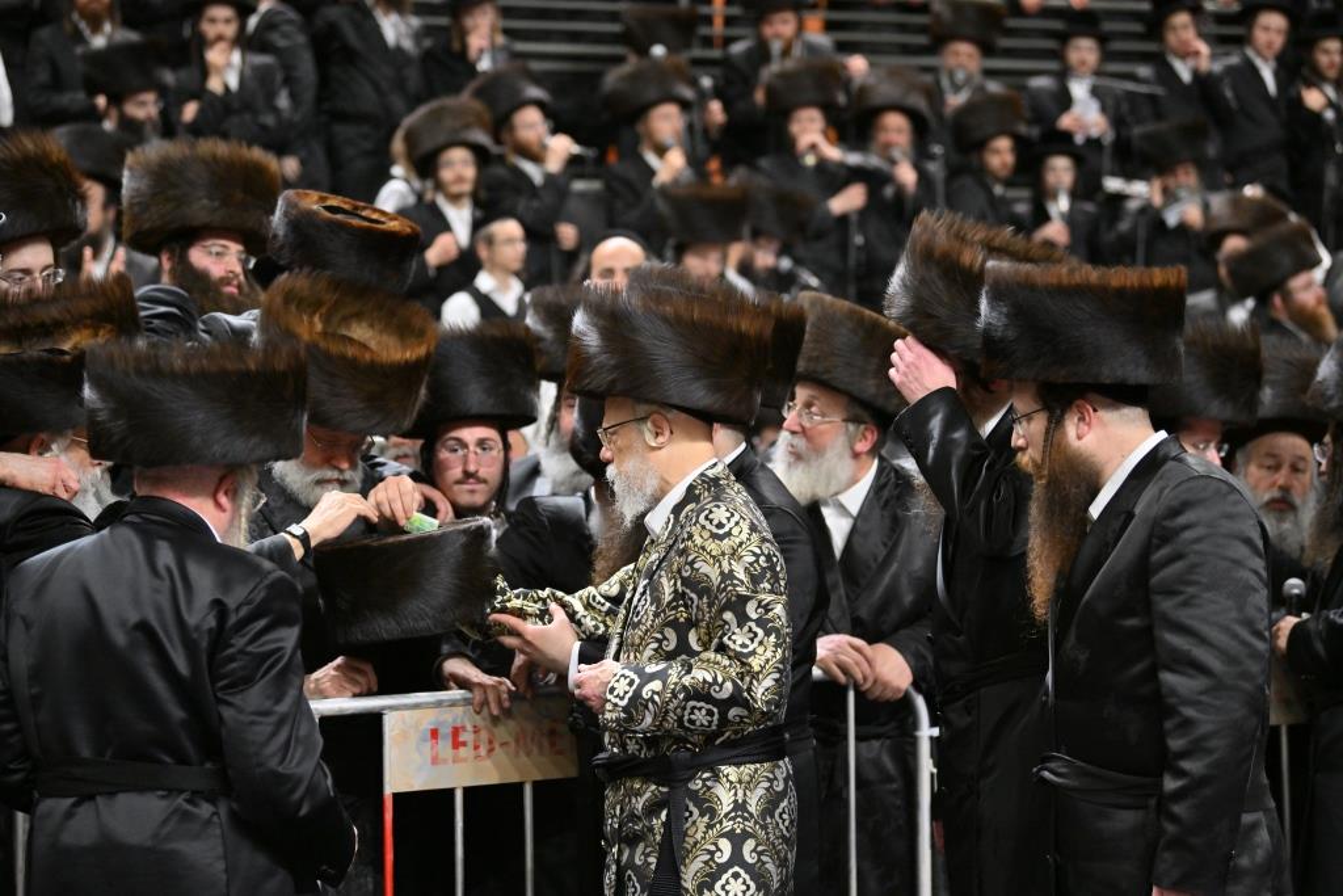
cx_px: 672
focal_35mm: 90
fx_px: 3358
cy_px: 448
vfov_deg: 15.2
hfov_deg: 22.6
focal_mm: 90
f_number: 2.8
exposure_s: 1/200
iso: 1250
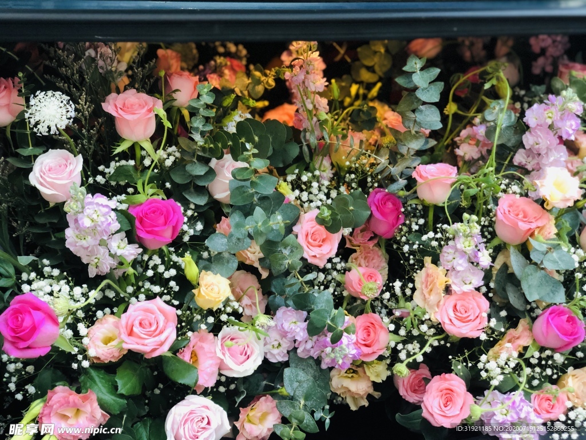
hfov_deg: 36.8
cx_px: 293
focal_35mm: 52
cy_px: 220
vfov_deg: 28.0
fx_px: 880
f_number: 2.4
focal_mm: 6
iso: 125
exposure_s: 1/30
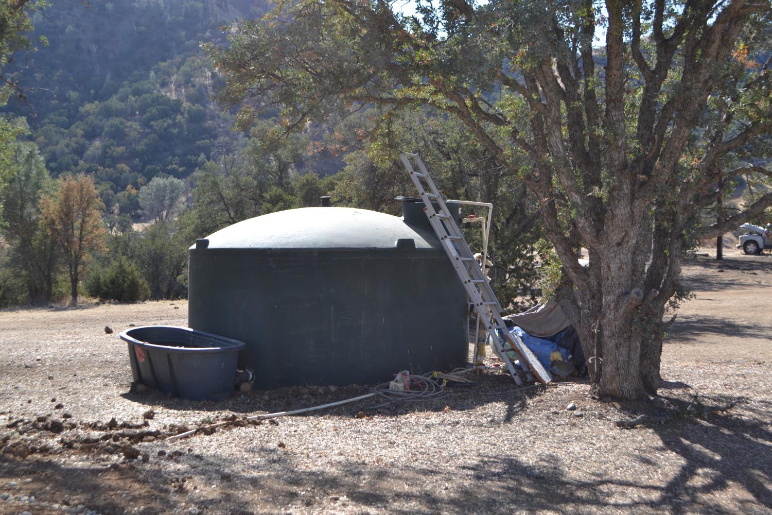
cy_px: 258
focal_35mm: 44
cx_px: 386
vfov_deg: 30.8
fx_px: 933
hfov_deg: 45.0
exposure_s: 1/200
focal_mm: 29
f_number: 7.1
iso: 100
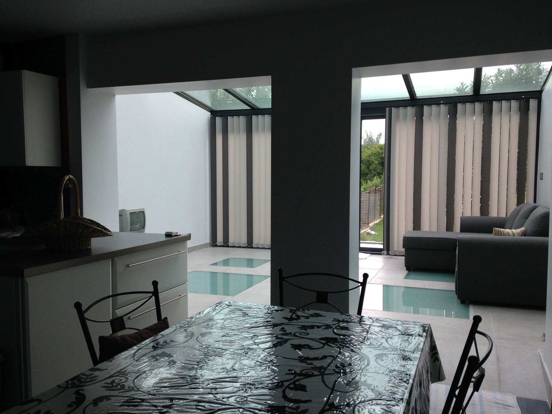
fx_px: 526
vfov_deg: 42.9
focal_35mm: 33
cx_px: 276
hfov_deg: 55.4
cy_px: 207
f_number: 2.4
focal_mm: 4.12
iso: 50
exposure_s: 1/267
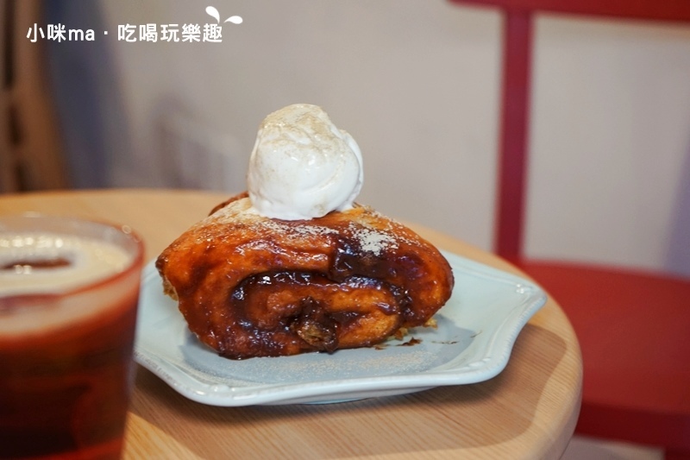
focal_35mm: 62
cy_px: 230
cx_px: 345
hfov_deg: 32.4
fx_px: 1188
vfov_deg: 21.9
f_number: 5.6
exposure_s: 1/80
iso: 1250
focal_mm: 62
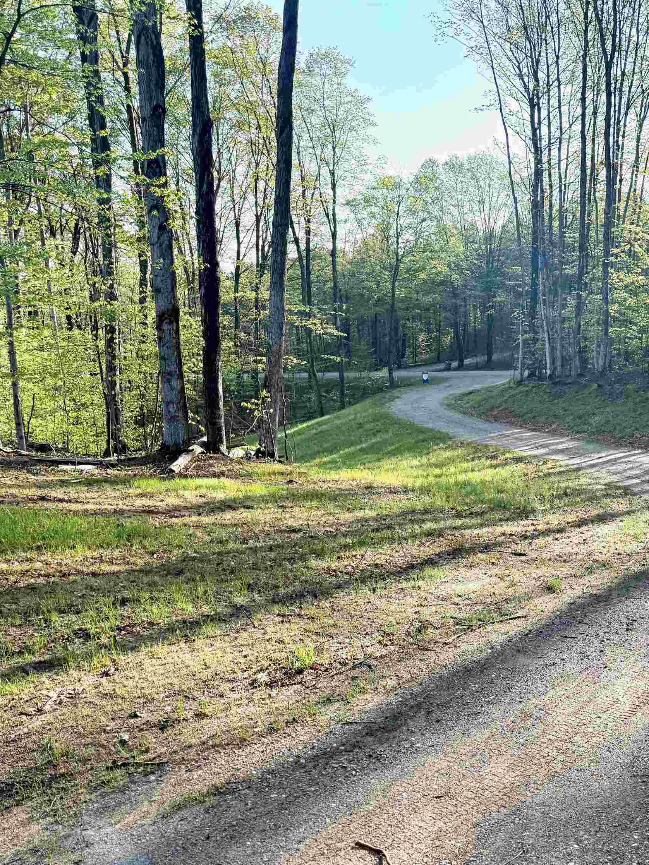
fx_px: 825
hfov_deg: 40.4
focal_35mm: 33
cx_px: 556
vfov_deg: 55.3
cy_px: 446
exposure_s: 1/1156
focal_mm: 6.76
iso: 100
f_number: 1.78
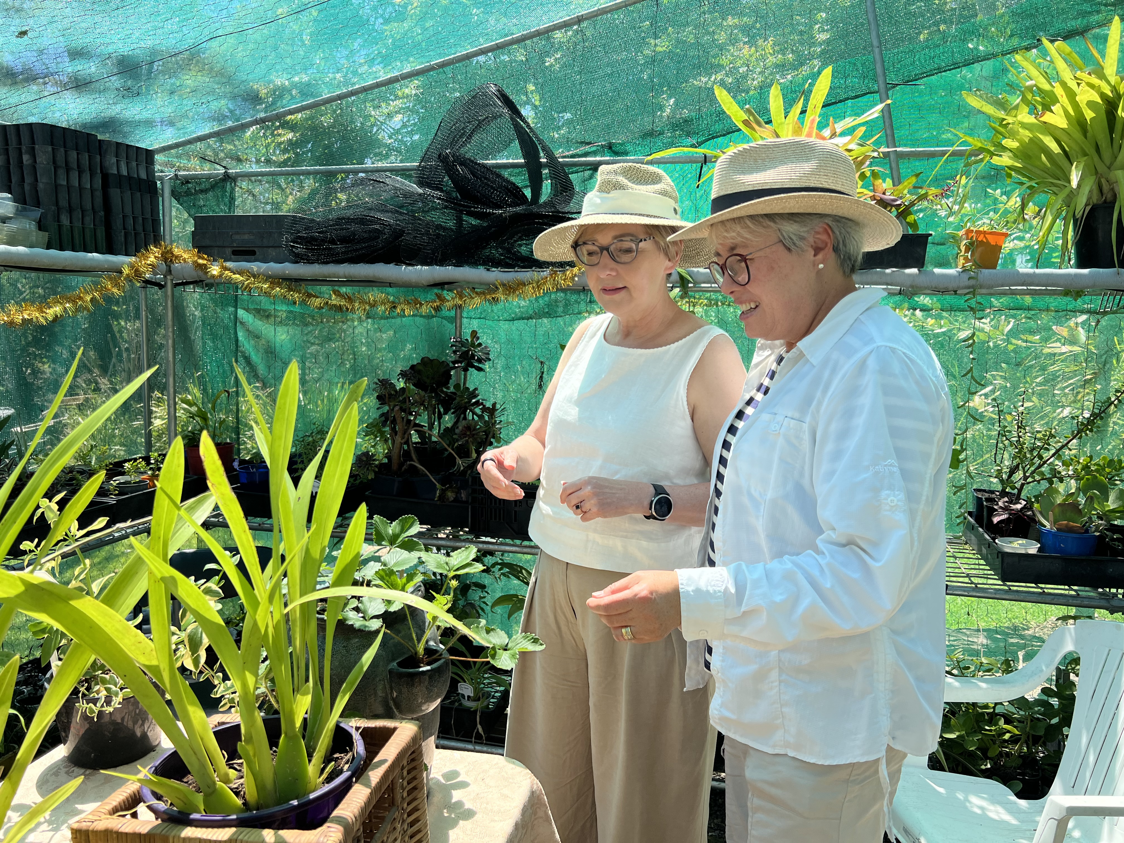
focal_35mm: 26
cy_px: 422
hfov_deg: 67.3
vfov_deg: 53.1
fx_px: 844
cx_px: 562
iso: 50
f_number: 1.5
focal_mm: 5.7
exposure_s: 1/853
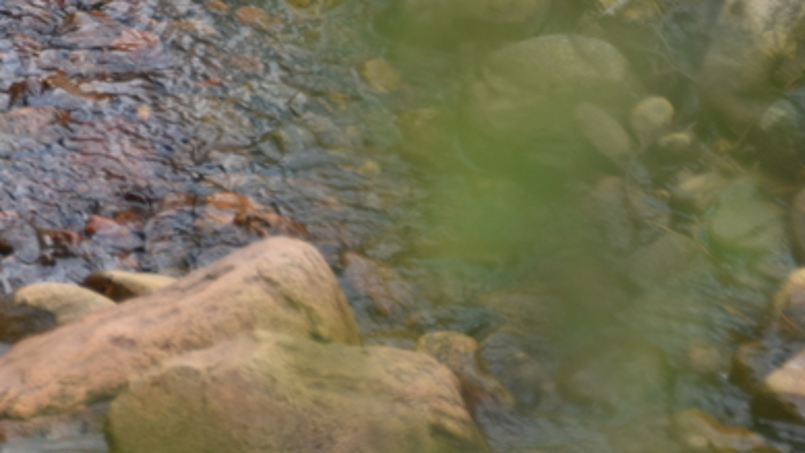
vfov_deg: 2.6
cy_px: -407
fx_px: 9949
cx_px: -281
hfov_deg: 4.6
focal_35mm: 466
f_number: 5.6
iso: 200
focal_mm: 135
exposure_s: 1/320
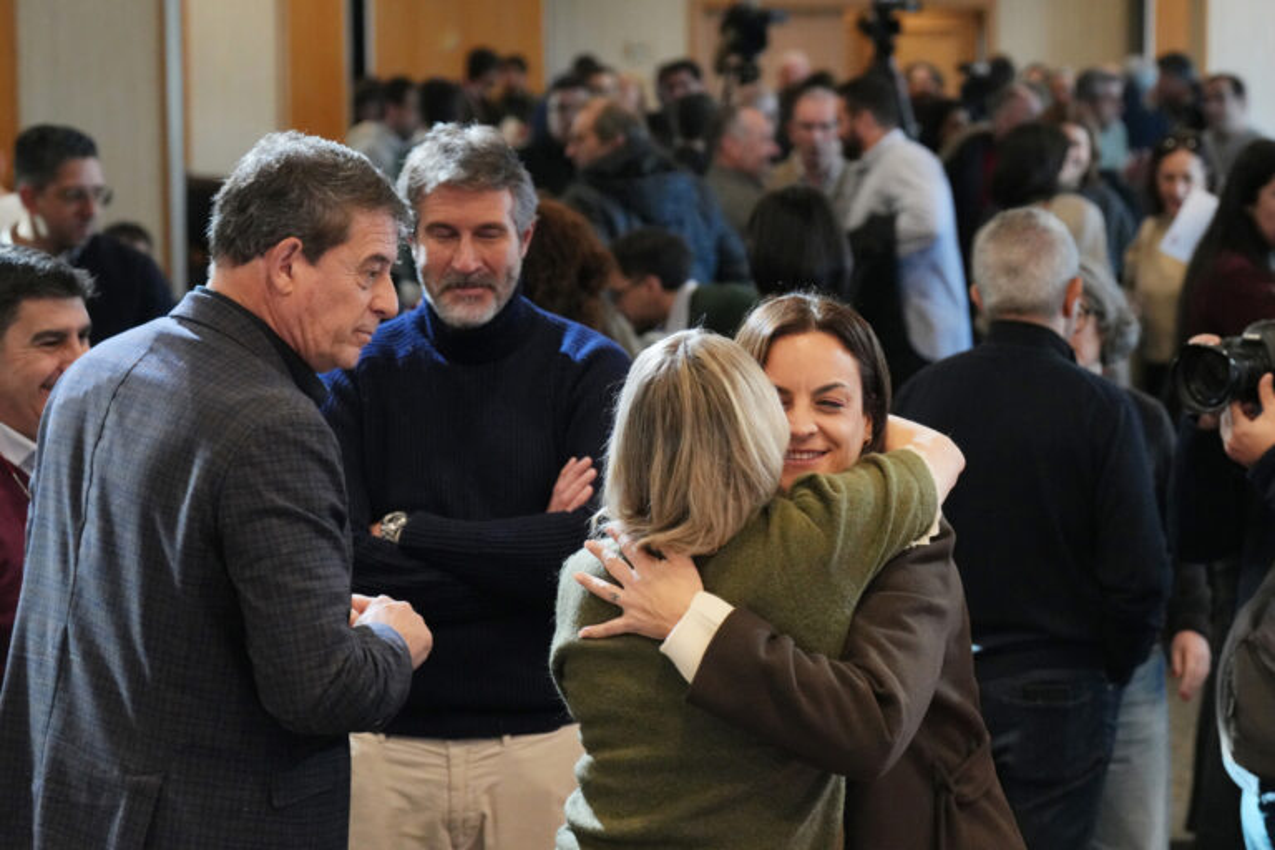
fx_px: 3364
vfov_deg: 14.4
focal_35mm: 95
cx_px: 638
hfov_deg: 21.5
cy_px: 425
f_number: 5
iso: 3200
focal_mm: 95
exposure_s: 1/250
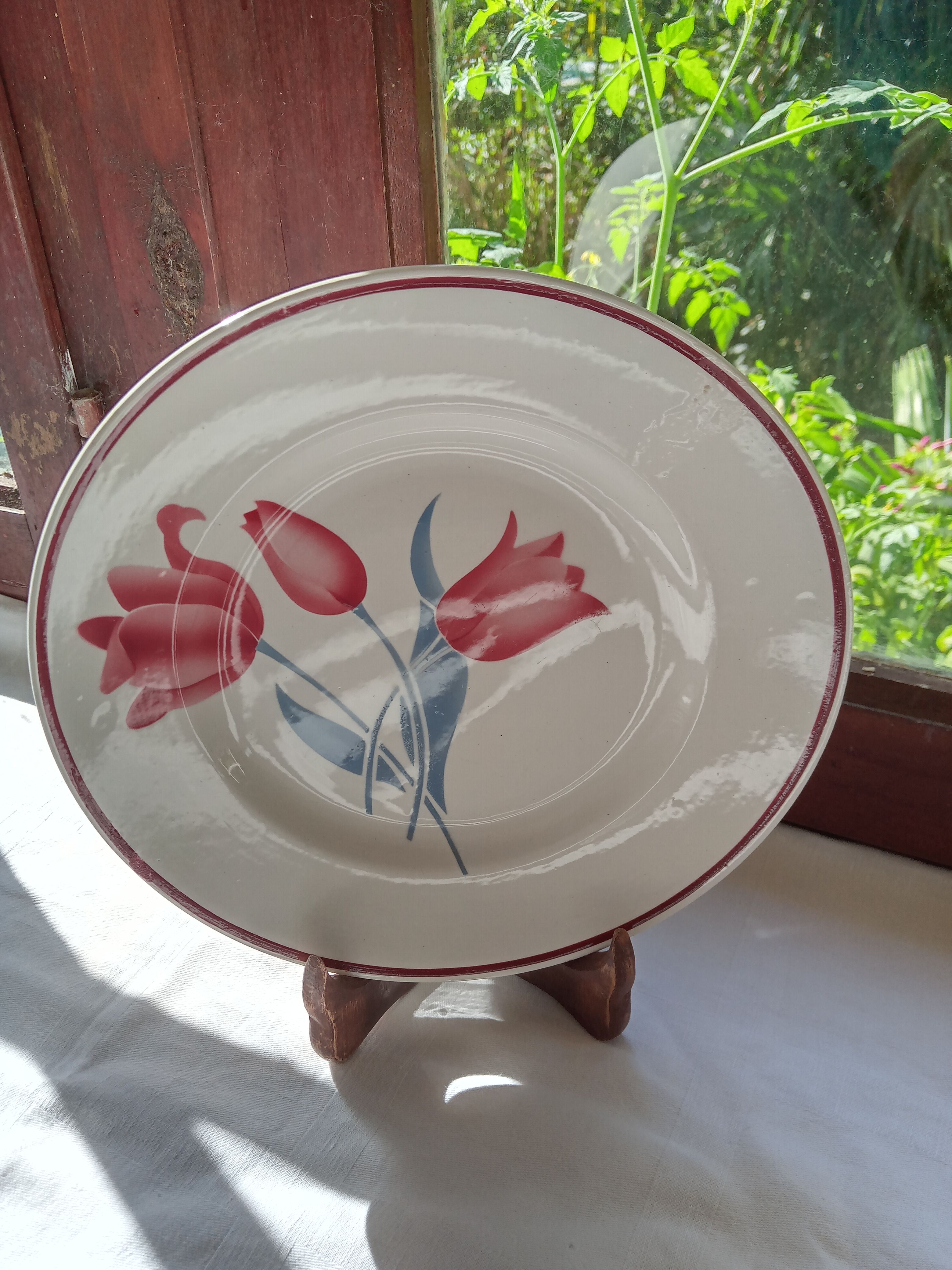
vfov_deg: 63.4
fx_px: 1027
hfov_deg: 49.7
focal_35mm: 28
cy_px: 635
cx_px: 476
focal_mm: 3.57
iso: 113
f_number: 1.8
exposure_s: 1/1996
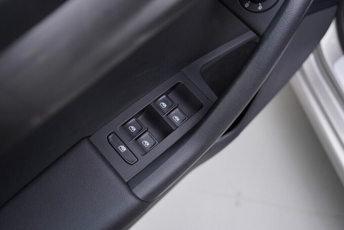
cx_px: 172
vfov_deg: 36.9
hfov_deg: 53.1
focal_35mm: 36
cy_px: 115
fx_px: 344
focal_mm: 24
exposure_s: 1/40
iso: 125
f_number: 2.8
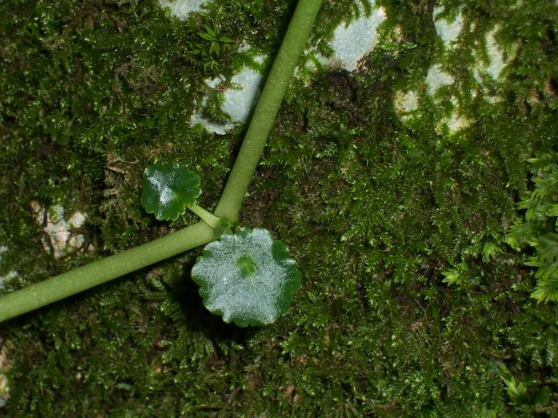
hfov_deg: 19.3
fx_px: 1644
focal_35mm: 102
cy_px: 209
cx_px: 279
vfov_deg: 14.5
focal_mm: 16.8
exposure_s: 1/90
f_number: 4.6
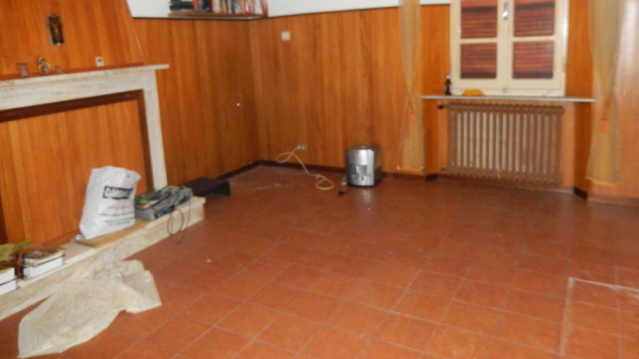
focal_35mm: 28
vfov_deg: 40.9
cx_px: 311
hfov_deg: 67.9
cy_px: 117
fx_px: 474
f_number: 3.4
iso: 720
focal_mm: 4.5
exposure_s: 1/30
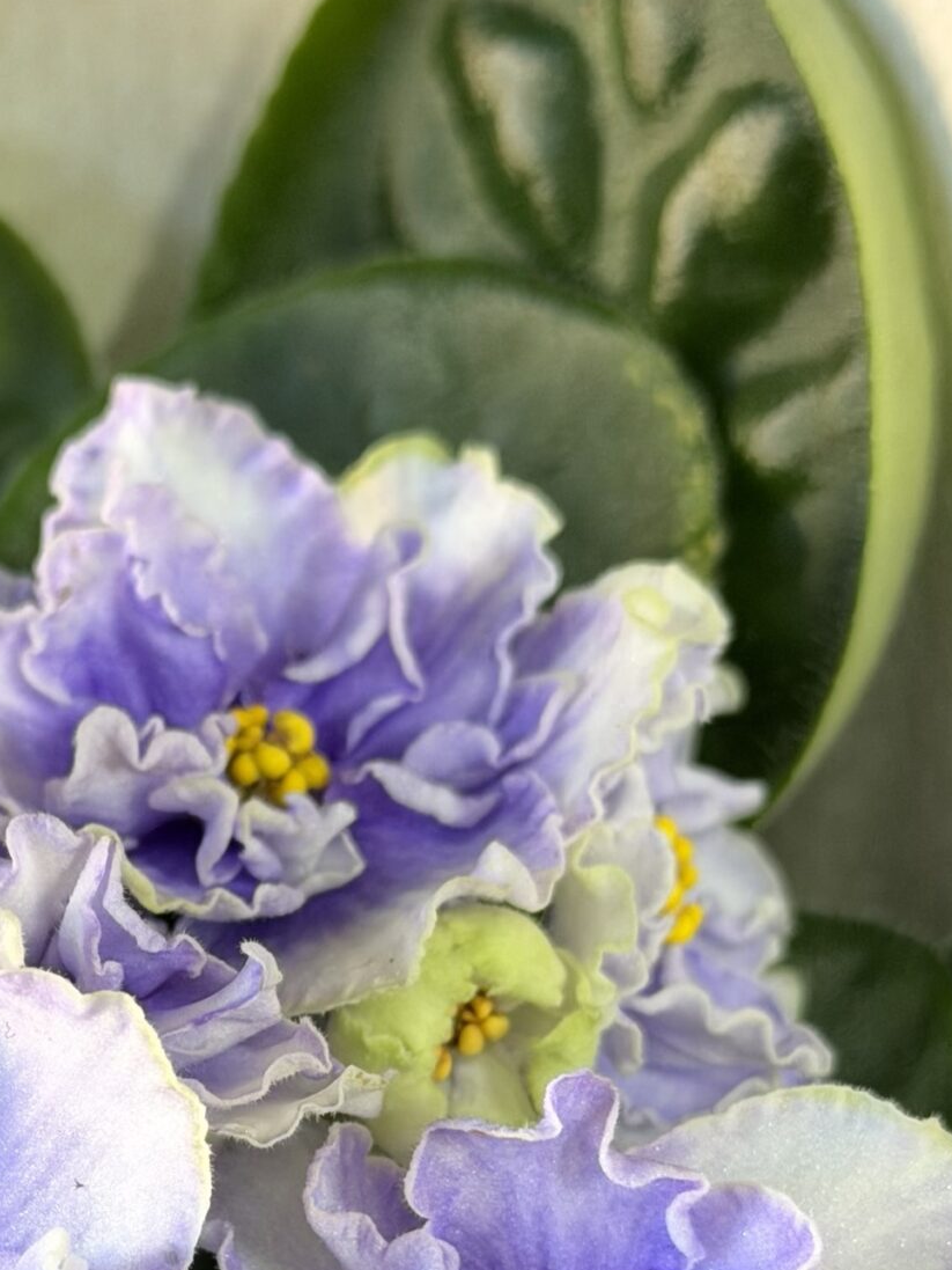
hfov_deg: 13.1
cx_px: 111
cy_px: 1185
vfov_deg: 17.3
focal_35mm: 112
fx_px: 4106
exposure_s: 1/60
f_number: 1.78
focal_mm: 6.76
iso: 125
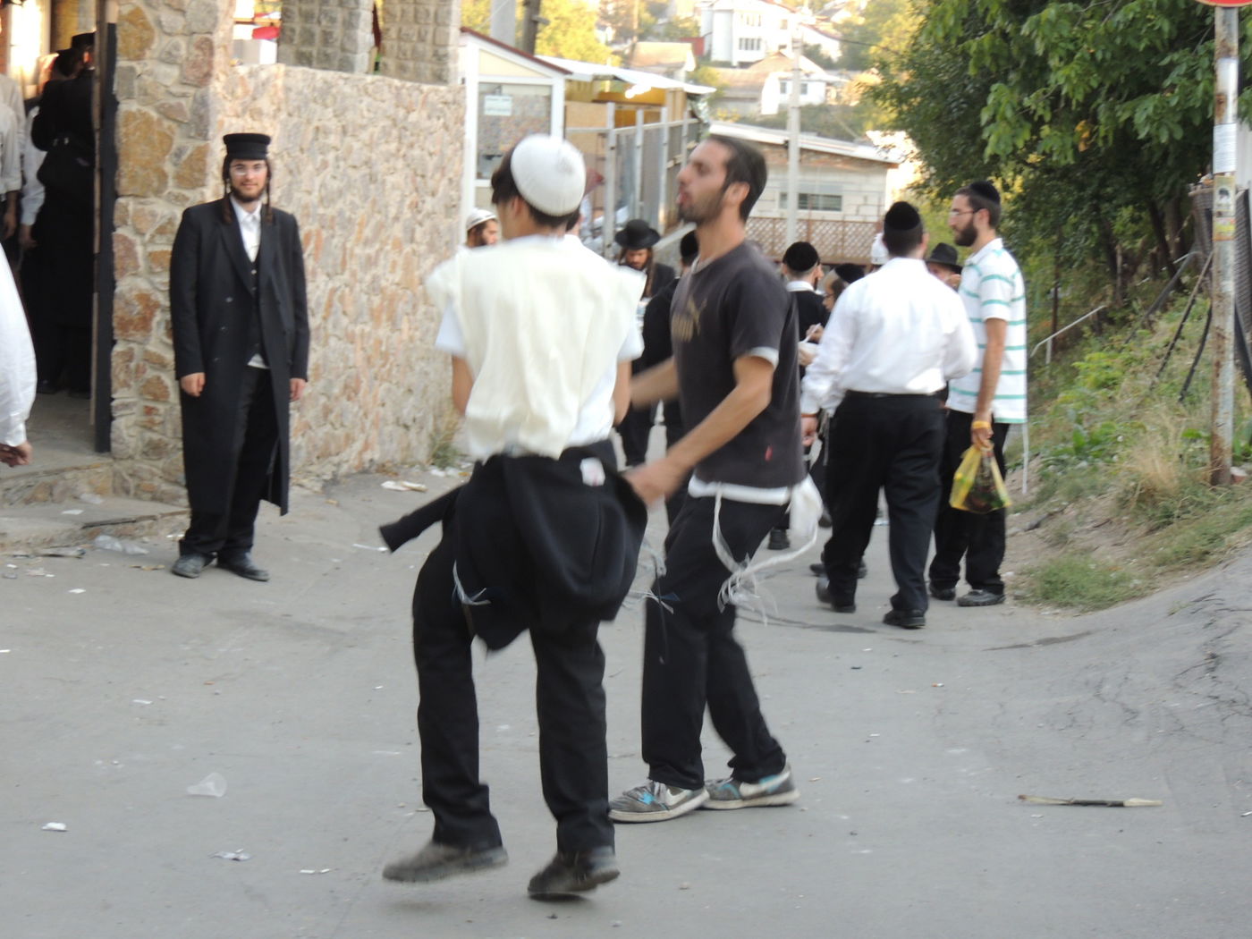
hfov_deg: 23.0
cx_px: 626
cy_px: 470
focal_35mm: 85
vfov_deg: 17.4
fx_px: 3074
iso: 200
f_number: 4
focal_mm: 15.1
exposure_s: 1/60
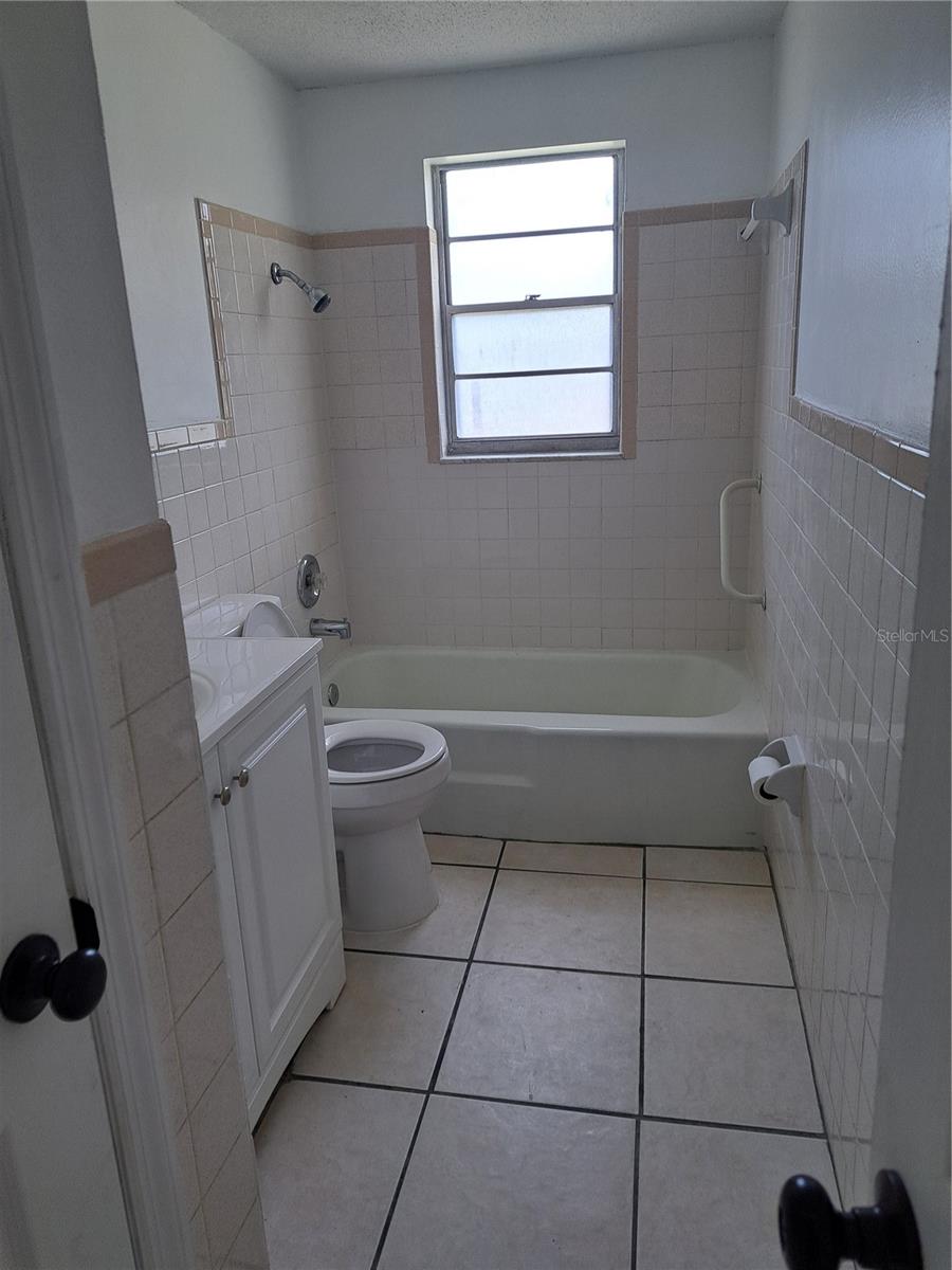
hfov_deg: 56.8
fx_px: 880
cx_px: 476
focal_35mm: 24
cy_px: 635
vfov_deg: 71.6
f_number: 1.8
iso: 50
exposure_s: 1/60
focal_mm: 5.23
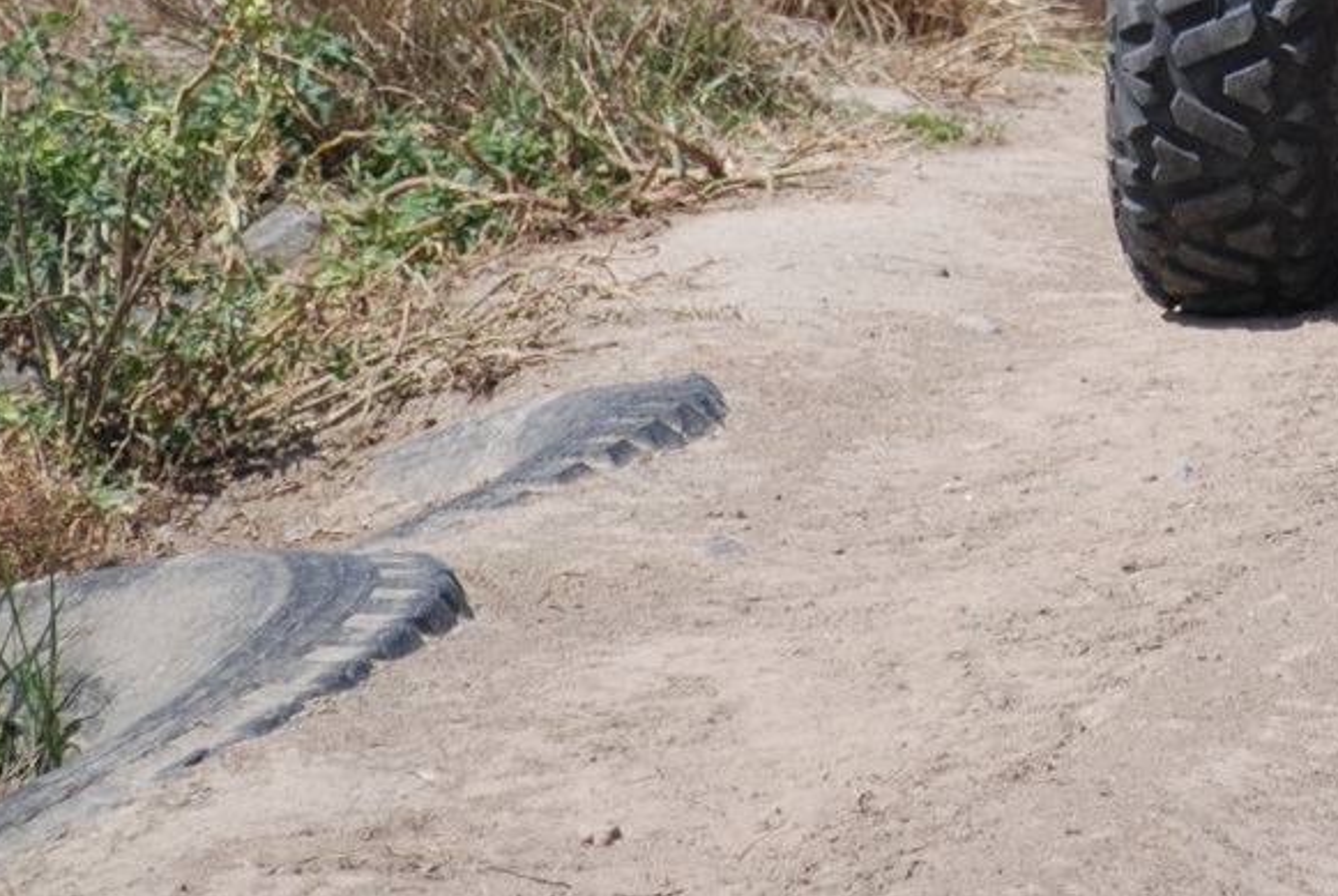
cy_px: -594
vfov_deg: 3.1
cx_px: 1812
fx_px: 16746
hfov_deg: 4.6
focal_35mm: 450
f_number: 5.6
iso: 140
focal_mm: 90
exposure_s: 1/500
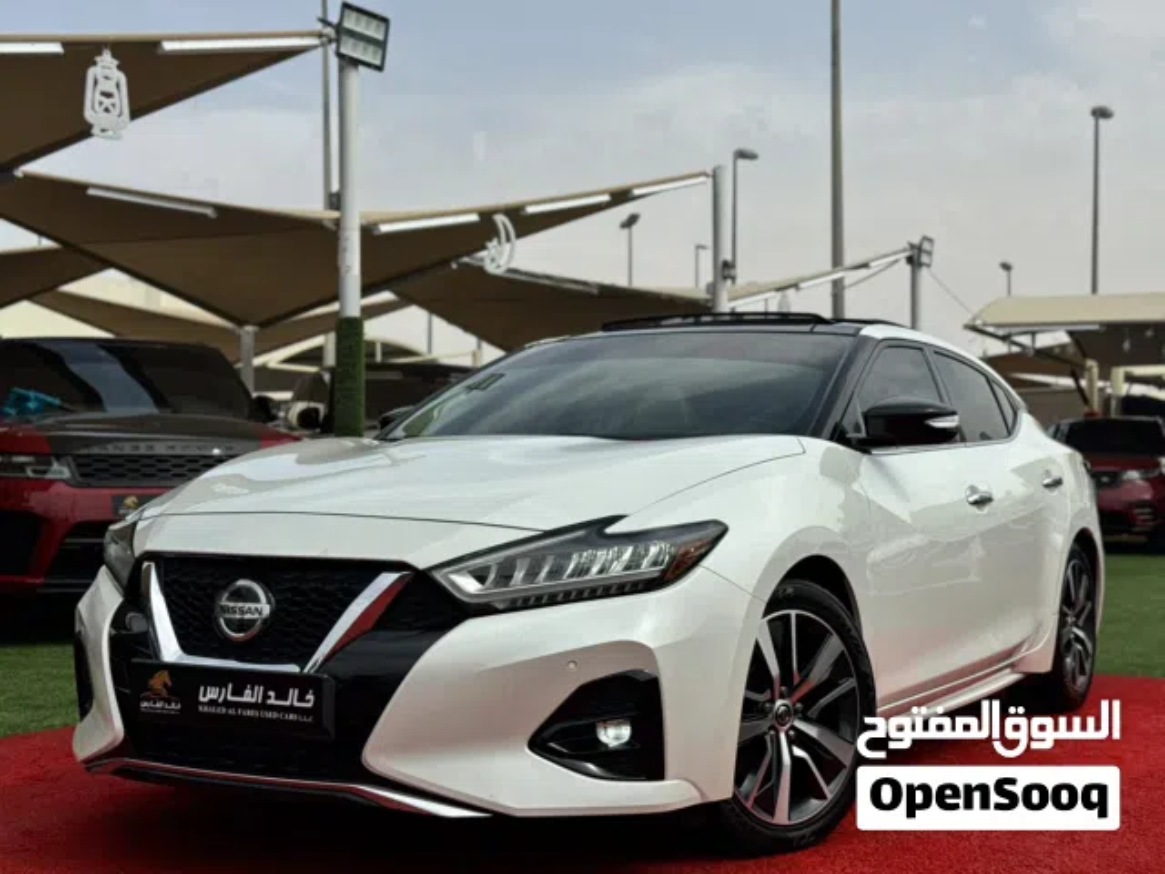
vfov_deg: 30.3
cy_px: 437
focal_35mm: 48
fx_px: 1615
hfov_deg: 39.7
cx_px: 582
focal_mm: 6.76
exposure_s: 1/9009
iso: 80
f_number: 1.78
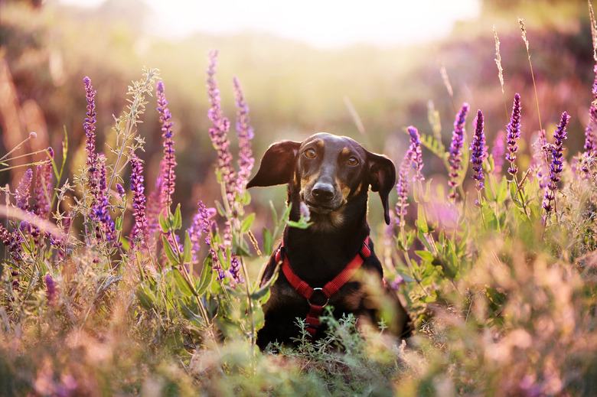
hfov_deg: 19.5
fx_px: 1740
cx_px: 298
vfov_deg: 13.0
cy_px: 198
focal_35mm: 105
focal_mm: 105
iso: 250
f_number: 3.5
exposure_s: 1/400
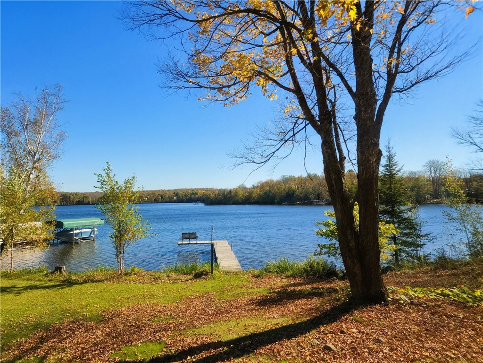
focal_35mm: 23
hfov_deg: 73.9
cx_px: 242
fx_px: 321
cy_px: 182
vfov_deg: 58.9
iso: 12
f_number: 1.8
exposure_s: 1/950
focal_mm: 6.4
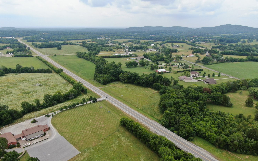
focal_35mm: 26
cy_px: 90
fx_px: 183
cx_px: 130
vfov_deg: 47.5
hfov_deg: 70.4
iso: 100
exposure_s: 1/800
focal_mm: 4.39
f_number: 2.8
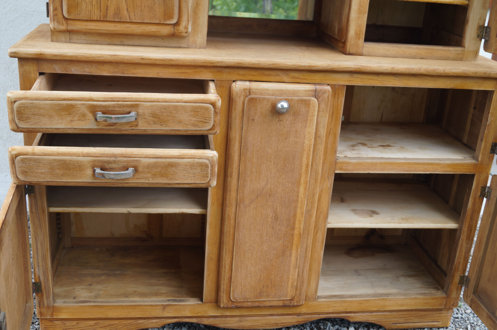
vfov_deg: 31.8
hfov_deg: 46.4
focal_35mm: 42
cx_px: 248
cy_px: 165
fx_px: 579
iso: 100
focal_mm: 28
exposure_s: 1/80
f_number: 4.5
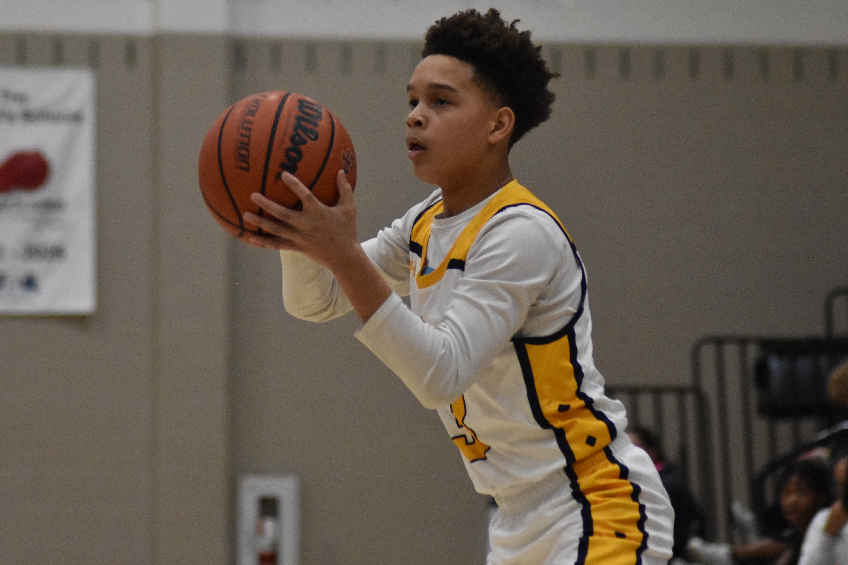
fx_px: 6210
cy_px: 246
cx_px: 393
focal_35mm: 264
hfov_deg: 7.8
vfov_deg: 5.2
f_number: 4.2
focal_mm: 135
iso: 3200
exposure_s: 1/1000
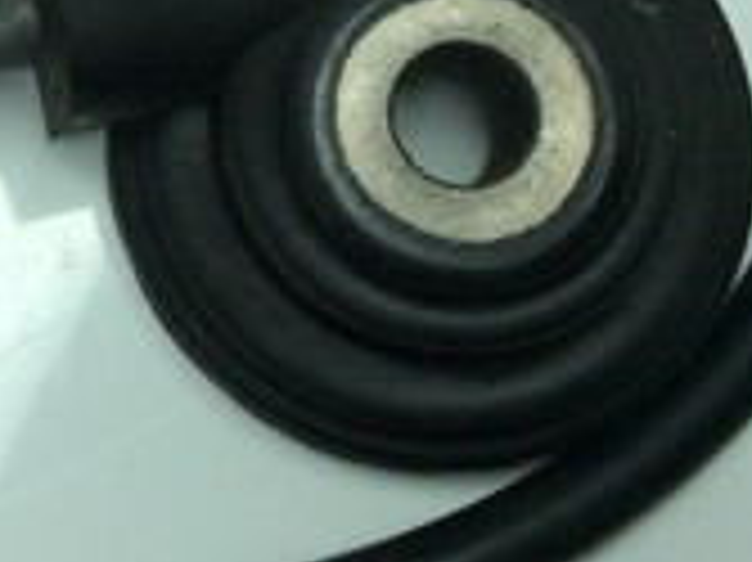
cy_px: -229
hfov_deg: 16.6
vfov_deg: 12.4
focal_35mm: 115
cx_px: -63
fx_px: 2496
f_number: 2.4
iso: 32
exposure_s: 1/497
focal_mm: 3.3
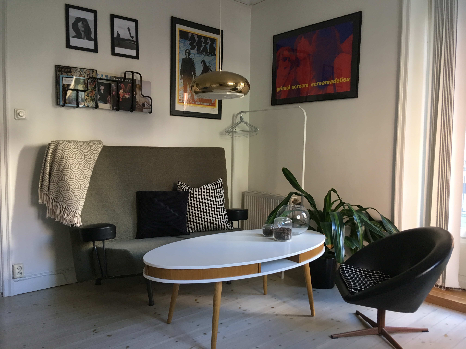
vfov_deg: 48.2
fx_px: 390
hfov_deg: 61.7
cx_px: 233
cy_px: 174
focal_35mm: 29
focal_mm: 4.15
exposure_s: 1/33
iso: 125
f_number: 2.2
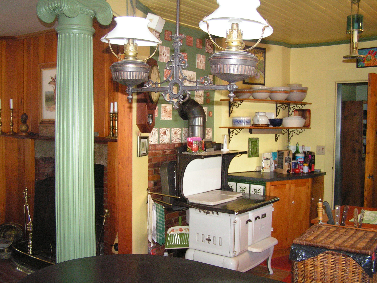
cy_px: 142
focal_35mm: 38
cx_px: 188
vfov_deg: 37.7
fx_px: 414
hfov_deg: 49.0
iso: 200
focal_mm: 6.3
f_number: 2.8
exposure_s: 1/40
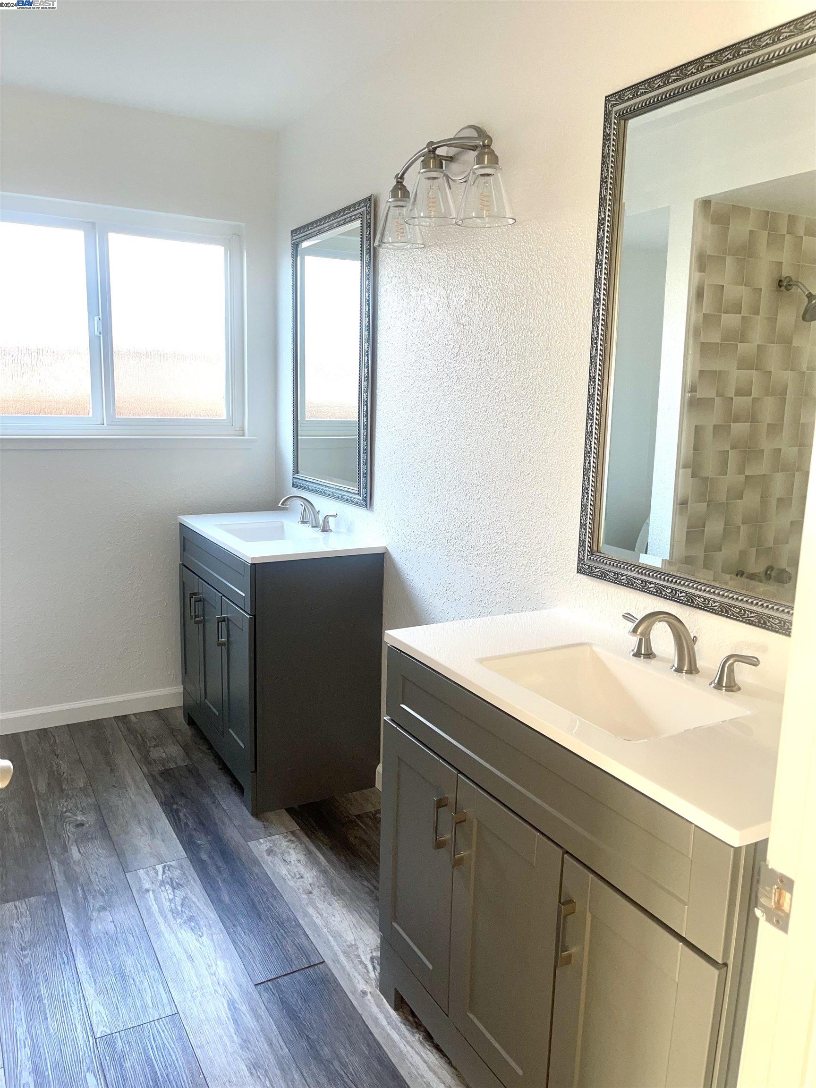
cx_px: 408
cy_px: 544
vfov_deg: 69.4
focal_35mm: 25
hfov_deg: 54.9
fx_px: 786
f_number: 1.6
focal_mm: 5.1
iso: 32
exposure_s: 1/52
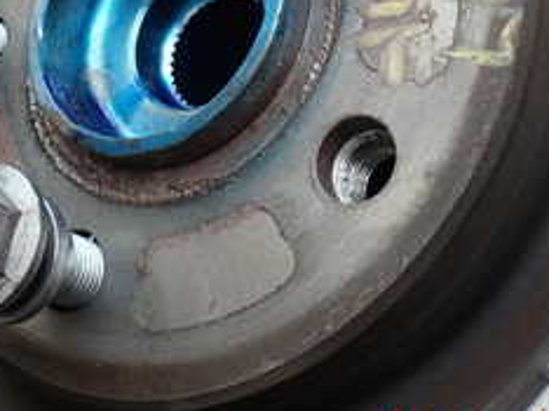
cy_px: -63
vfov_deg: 18.3
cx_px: 218
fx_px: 1220
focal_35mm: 77
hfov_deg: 25.3
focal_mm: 5.4
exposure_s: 1/100
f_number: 3.2
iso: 100
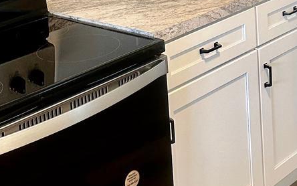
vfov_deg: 14.2
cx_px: 262
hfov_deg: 23.0
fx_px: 713
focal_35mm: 88
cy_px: -62
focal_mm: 6.86
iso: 320
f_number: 1.78
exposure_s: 1/60
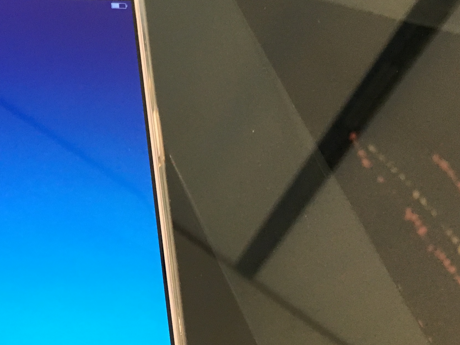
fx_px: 930
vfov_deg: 20.8
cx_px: 10
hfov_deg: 26.4
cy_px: 260
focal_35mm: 70
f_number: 2.2
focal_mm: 4.15
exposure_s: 1/33
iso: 125
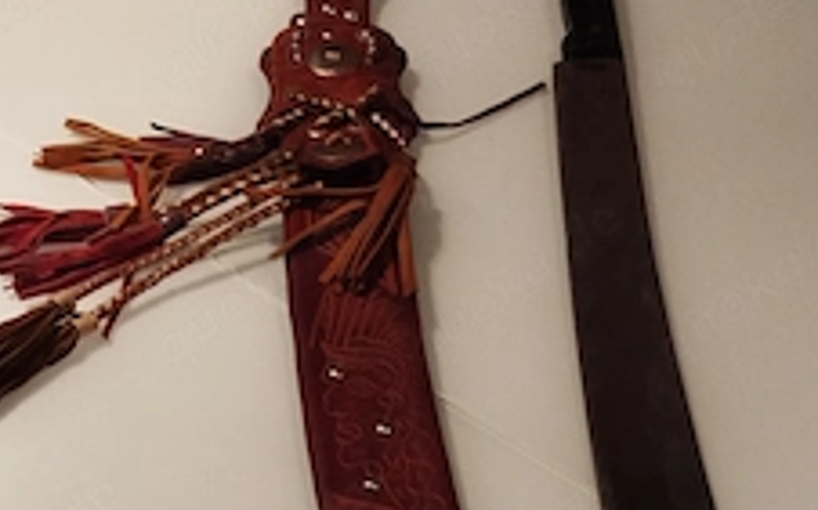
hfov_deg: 23.1
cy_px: 615
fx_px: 2005
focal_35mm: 90
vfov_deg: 14.1
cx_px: 395
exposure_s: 1/33
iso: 320
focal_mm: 5.31
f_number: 1.7
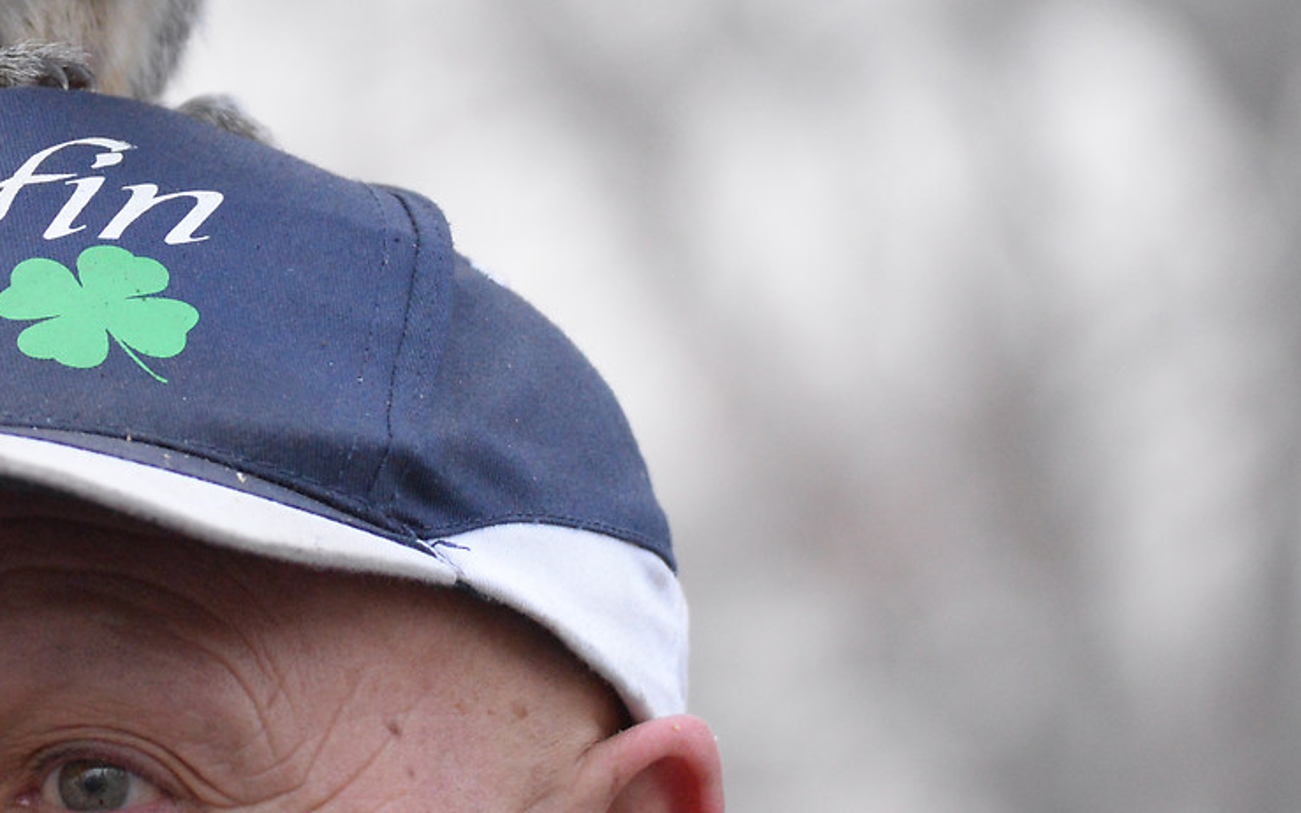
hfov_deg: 4.2
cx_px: 83
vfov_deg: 2.6
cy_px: 153
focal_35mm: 497
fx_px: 17623
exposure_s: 1/400
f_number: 6.3
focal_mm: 150
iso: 2000
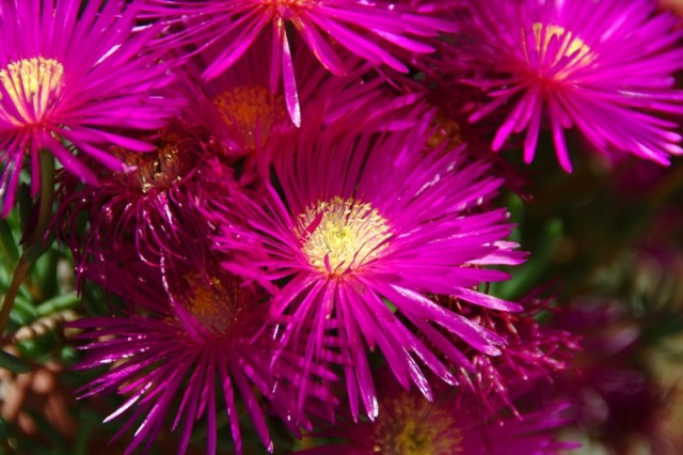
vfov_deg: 4.6
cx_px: 342
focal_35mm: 300
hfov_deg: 6.9
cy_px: 228
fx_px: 5688
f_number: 5.6
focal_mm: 200
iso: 100
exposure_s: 1/250
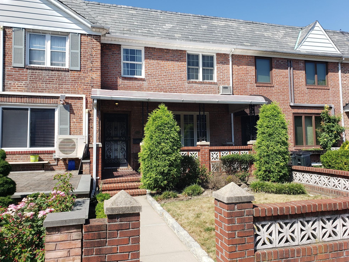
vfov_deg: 51.3
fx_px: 272
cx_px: 176
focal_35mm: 27
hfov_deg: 65.3
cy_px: 128
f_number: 2.4
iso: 50
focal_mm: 4.3
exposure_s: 1/927
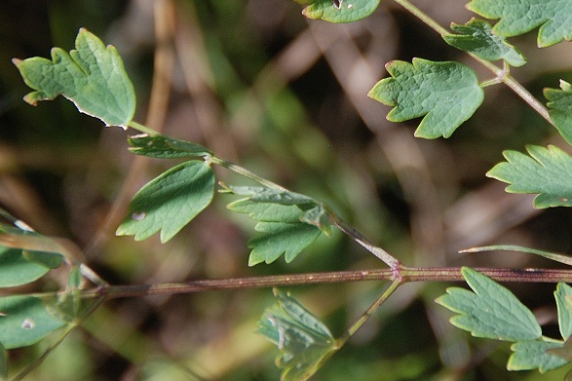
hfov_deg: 3.5
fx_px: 9451
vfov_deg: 2.3
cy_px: 102
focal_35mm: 595
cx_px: 388
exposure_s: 1/500
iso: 280
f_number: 5.6
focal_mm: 200
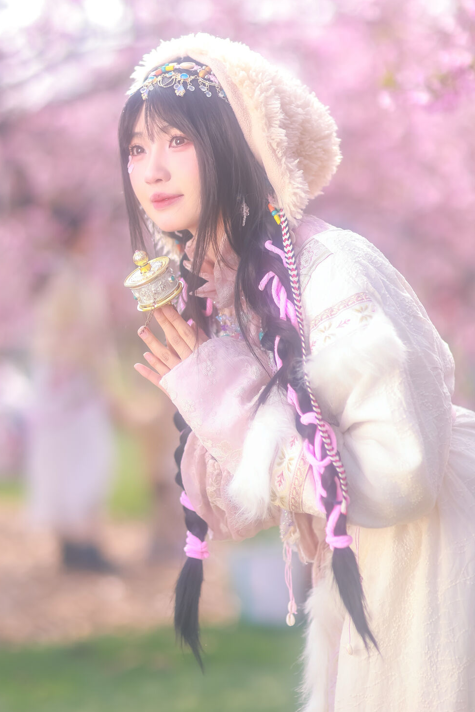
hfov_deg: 13.3
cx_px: 227
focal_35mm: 103
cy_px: 335
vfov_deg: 19.8
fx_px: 2038
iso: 100
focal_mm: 85
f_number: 1.6
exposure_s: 1/2000
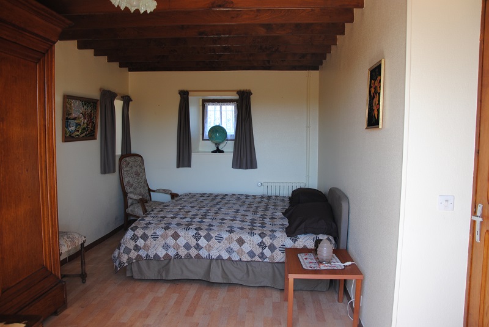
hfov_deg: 67.3
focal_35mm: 27
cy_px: 164
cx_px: 244
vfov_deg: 48.0
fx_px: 367
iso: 200
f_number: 4
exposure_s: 1/60
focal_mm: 18
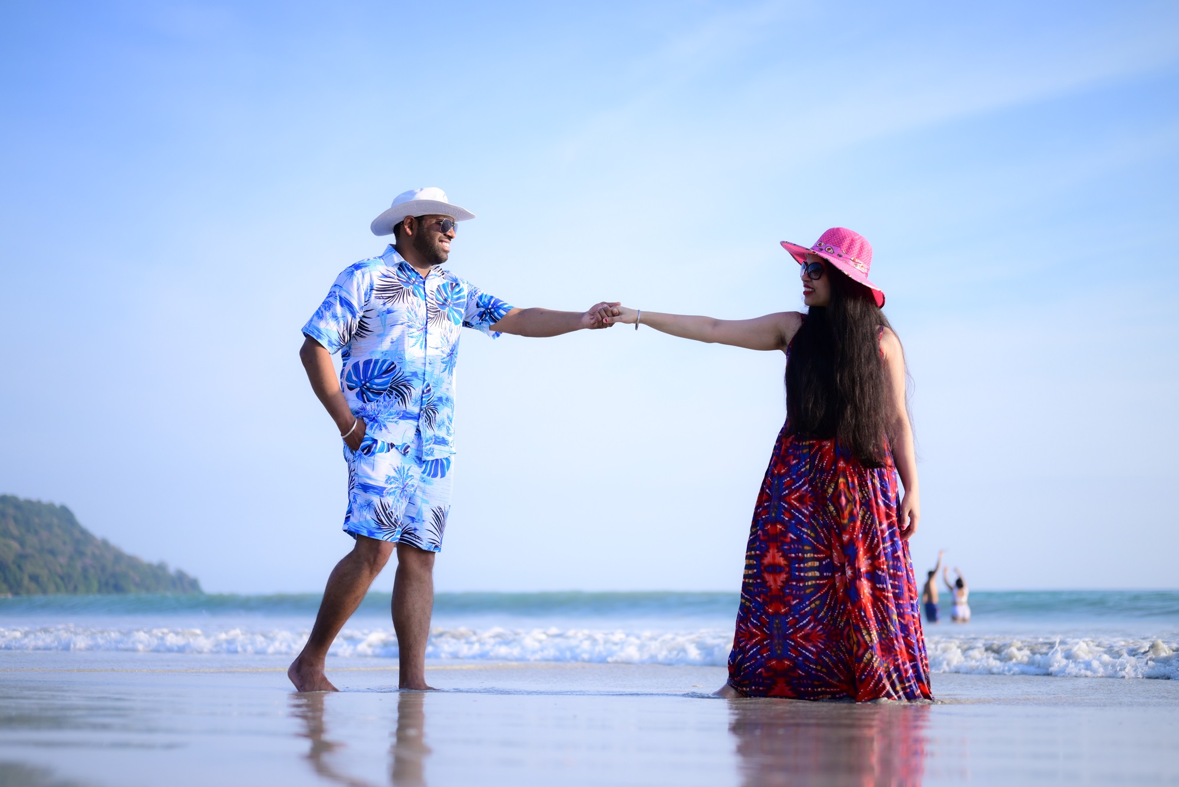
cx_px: 590
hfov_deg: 39.6
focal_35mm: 50
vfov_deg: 27.0
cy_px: 394
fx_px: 1638
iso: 160
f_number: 1.8
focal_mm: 50
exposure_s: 1/3200
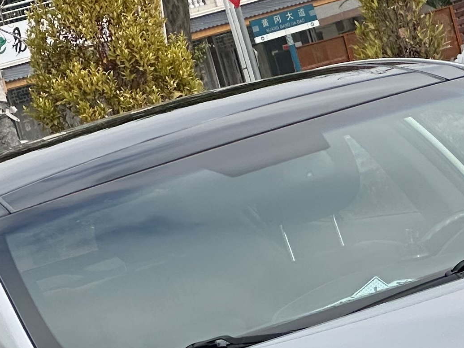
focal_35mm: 300
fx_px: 4021
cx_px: 398
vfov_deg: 4.9
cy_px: 429
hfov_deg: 6.6
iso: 32
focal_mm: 9
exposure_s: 1/853
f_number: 2.8
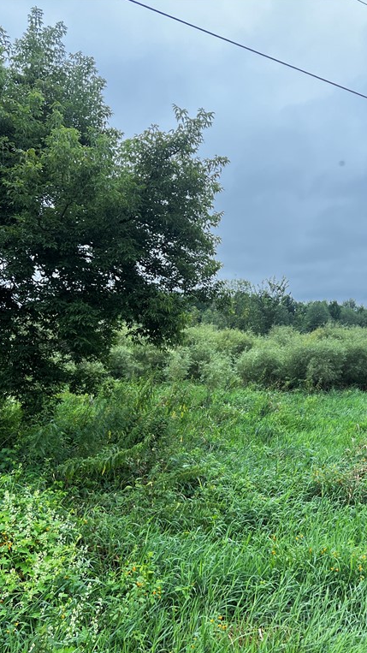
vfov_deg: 52.8
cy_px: 325
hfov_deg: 29.8
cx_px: 334
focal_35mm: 38
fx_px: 658
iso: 50
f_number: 1.5
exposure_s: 1/441
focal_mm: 5.7
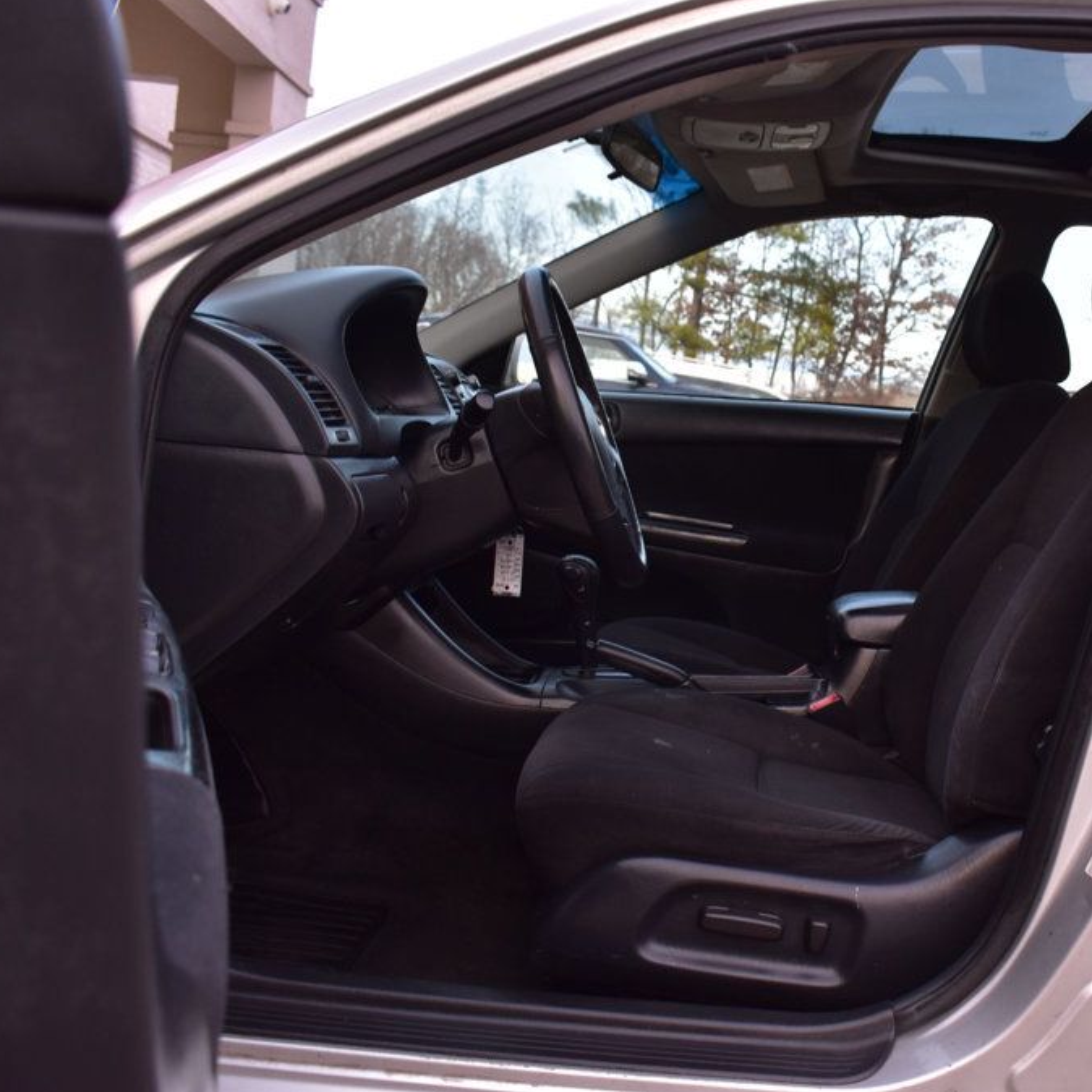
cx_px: 783
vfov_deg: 41.3
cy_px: 541
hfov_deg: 40.4
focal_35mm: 41
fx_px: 1451
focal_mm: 21
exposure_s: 1/20
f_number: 6.3
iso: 400
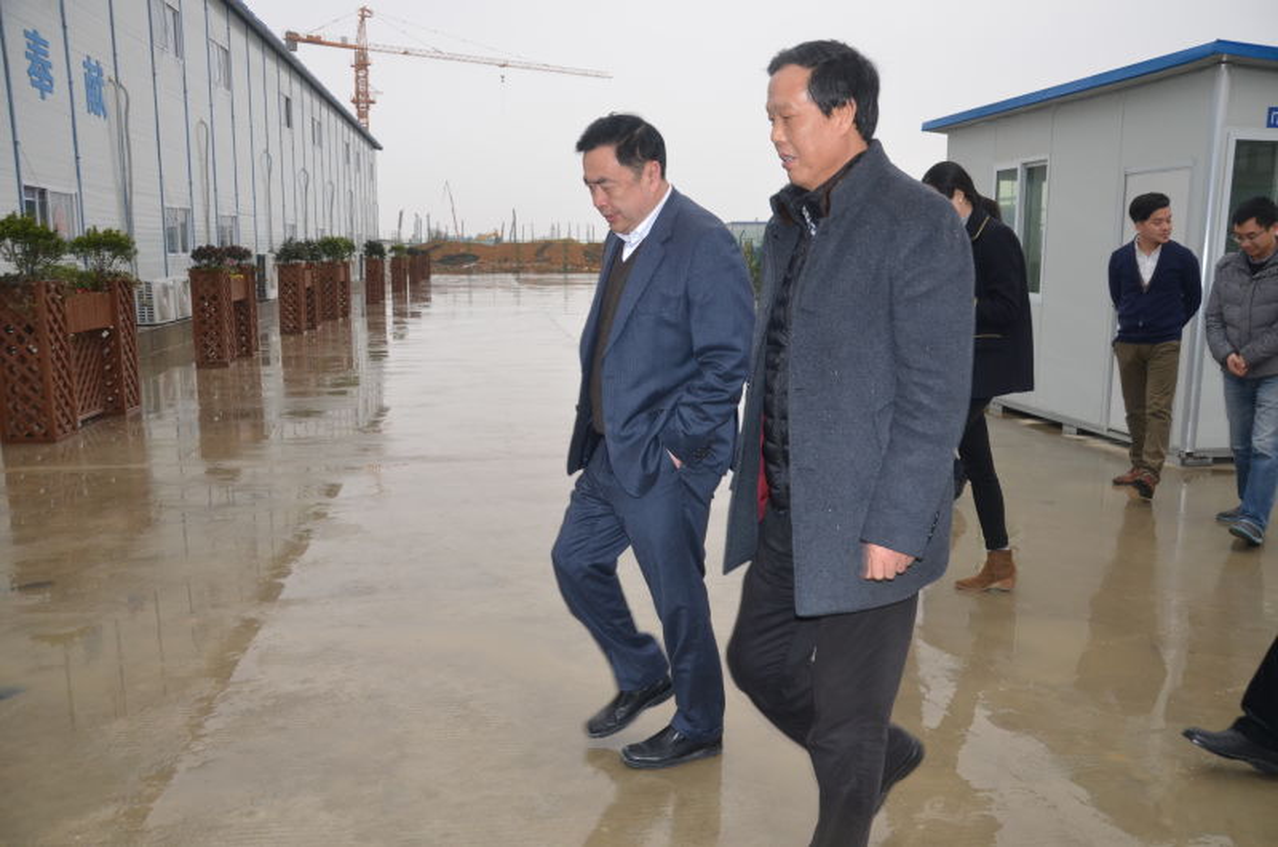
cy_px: 424
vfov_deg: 47.7
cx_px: 639
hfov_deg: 67.5
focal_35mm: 27
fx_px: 957
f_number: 4
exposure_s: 1/125
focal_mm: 18
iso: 400
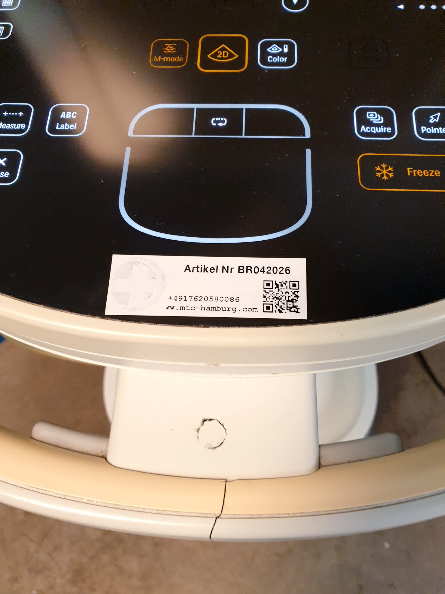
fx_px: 446
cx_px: 222
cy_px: 297
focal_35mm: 26
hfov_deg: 53.1
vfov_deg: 67.3
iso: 200
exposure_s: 1/50
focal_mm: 4.3
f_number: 2.4
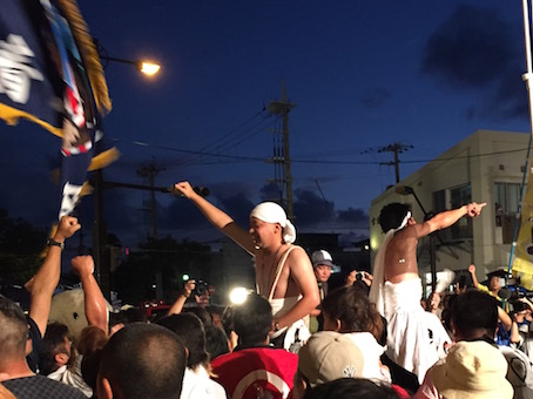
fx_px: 708
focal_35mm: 46
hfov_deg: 41.1
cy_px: 282
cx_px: 321
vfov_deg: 31.1
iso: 250
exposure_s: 1/20
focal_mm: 4.15
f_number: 2.2
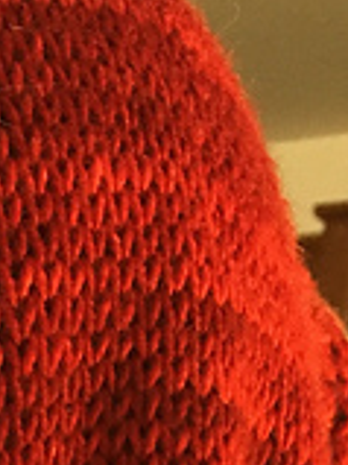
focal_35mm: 117
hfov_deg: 12.0
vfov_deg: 14.9
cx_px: -184
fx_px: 1570
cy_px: 813
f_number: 2.2
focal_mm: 4.15
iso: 250
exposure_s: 1/30
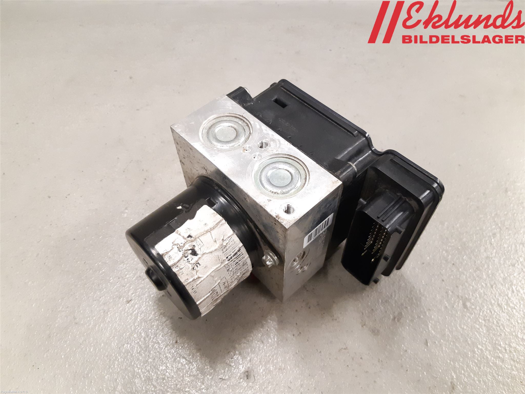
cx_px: 262
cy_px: 197
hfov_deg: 67.3
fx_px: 394
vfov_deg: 53.1
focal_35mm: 26
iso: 320
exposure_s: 1/50
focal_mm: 3.93
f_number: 1.7
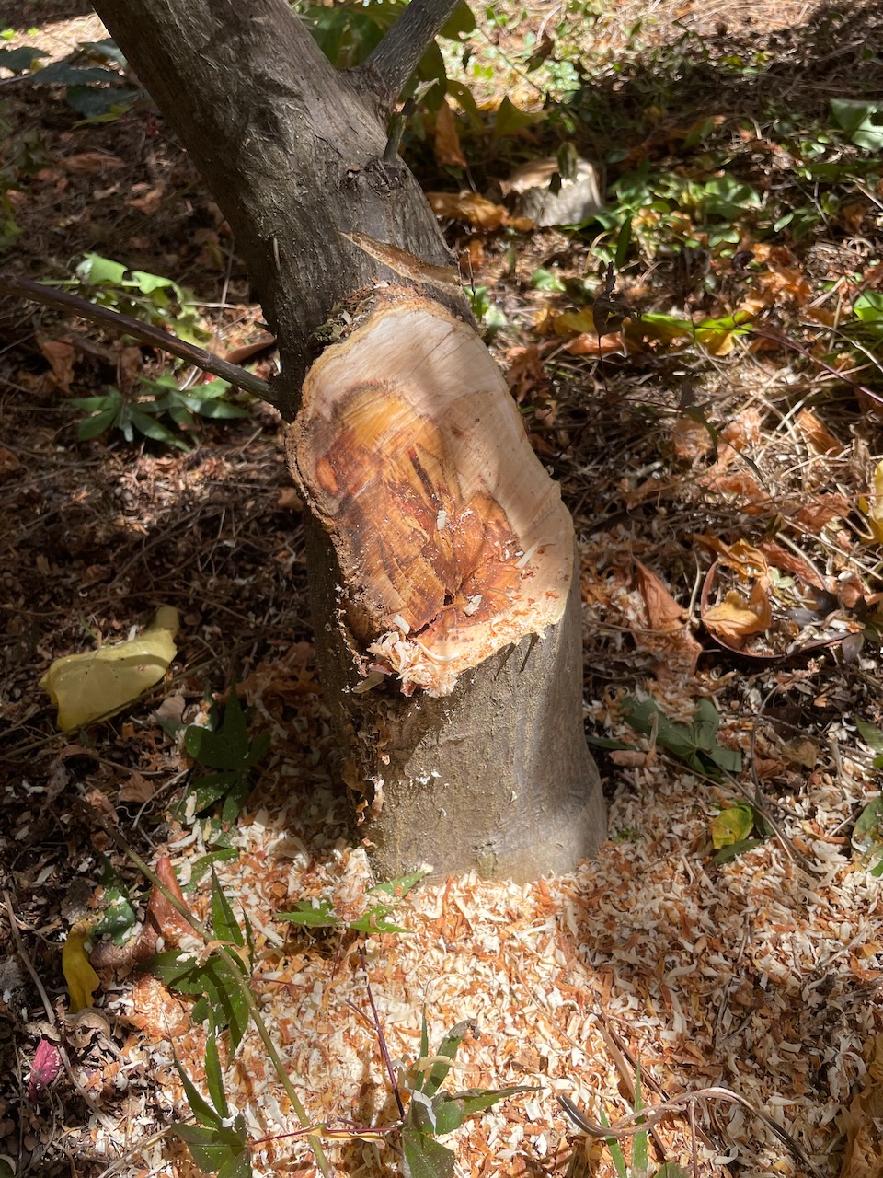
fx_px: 884
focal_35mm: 26
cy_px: 589
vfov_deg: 67.3
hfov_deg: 53.1
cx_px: 442
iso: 32
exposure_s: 1/1103
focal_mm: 4.2
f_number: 1.6
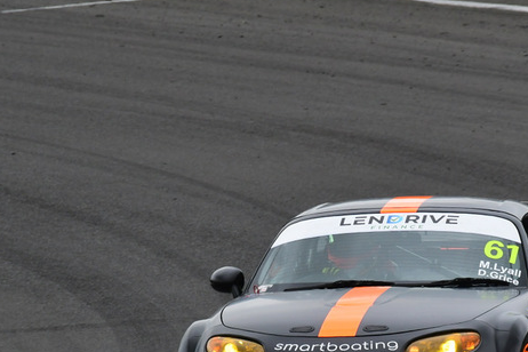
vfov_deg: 1.1
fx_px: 19065
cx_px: 296
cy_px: 233
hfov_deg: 1.6
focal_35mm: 1300
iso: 800
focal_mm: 500
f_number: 11
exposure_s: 1/640
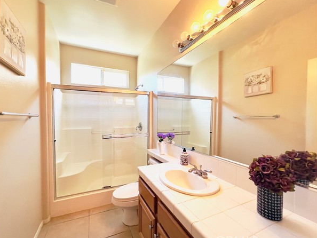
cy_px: 121
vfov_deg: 85.7
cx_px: 148
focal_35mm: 14
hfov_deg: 101.9
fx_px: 128
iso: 200
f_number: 1.8
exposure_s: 1/120
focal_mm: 1.57
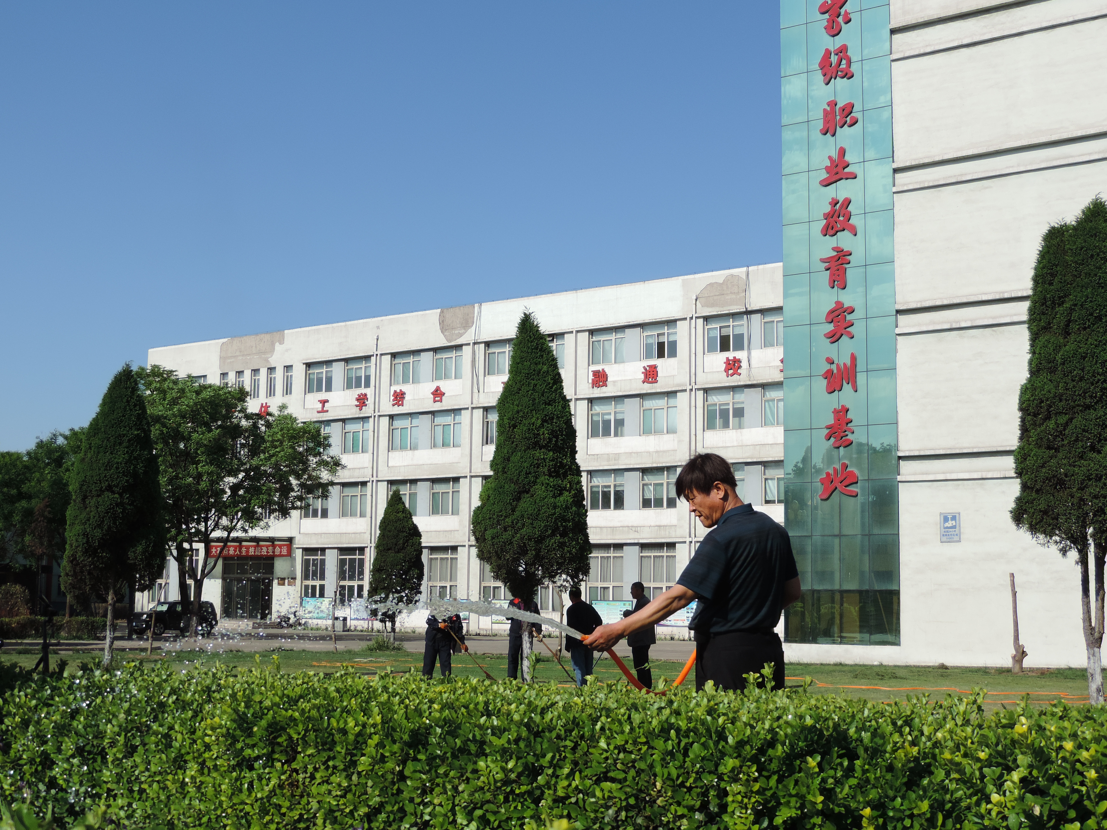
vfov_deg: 30.9
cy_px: 415
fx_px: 1503
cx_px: 554
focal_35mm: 47
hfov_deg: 40.4
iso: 80
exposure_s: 1/1250
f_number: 3.5
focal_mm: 8.3
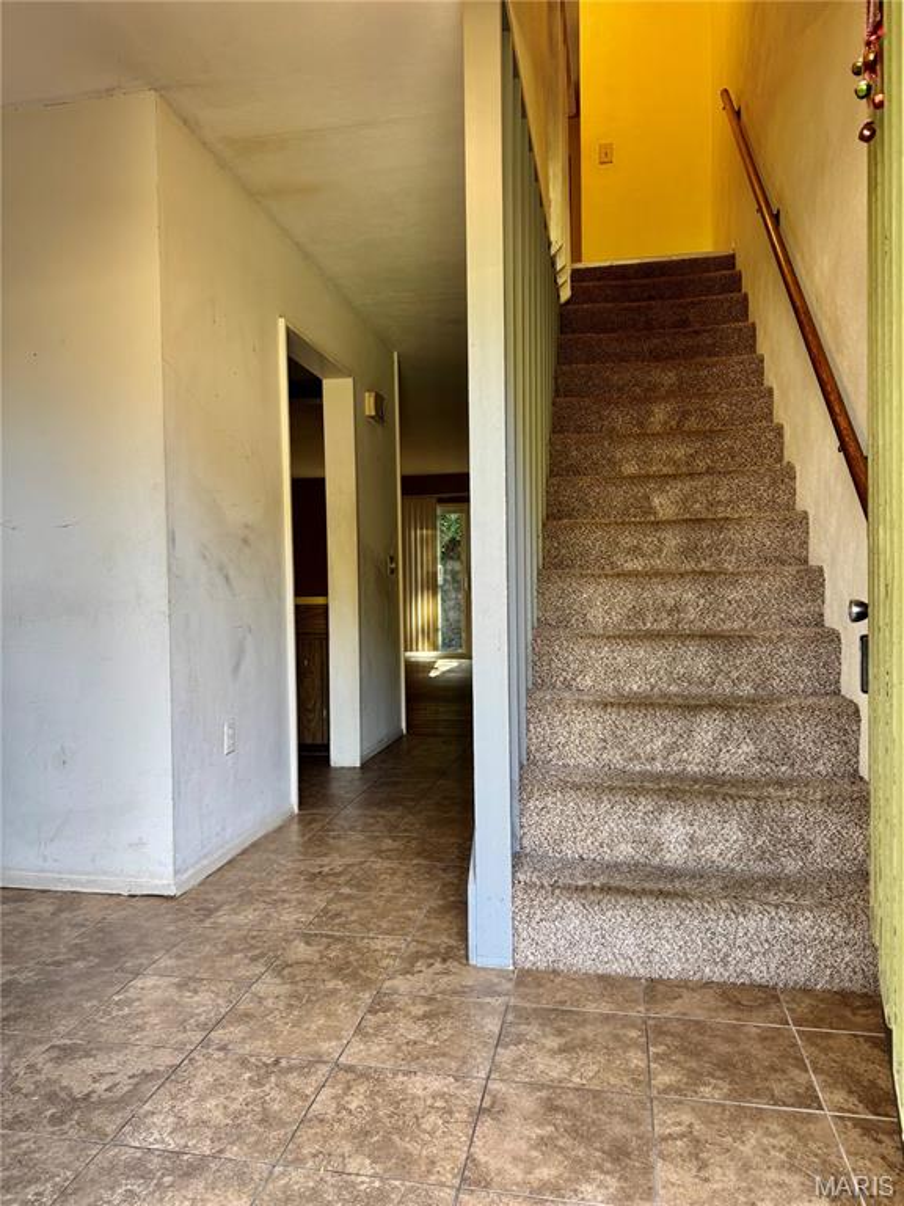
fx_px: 836
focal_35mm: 24
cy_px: 603
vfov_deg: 71.6
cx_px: 452
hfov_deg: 56.8
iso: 160
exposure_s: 1/120
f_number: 1.78
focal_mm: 6.76
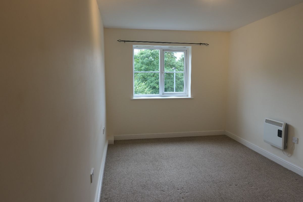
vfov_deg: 53.1
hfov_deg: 73.7
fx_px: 202
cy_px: 101
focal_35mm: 24
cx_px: 152
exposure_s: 1/125
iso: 125
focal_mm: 8.8
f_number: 2.5
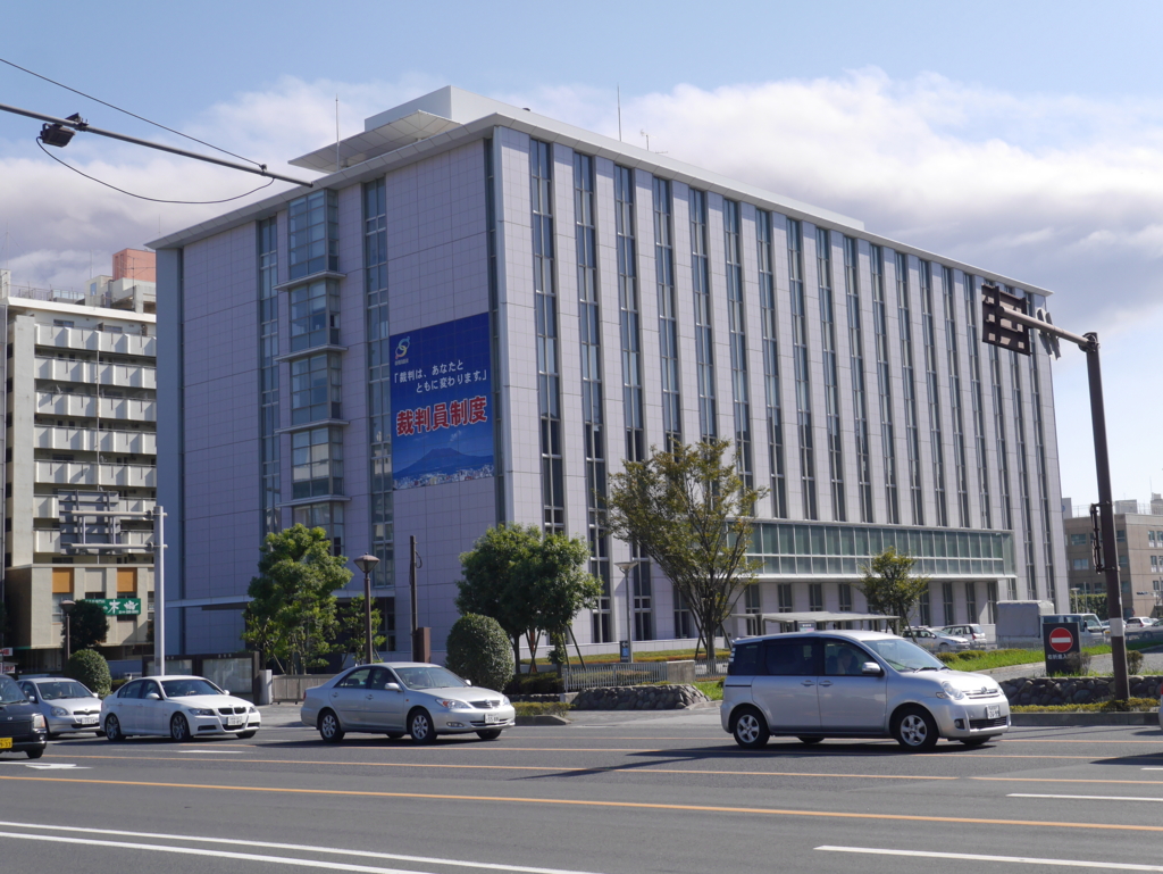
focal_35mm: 44
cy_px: 437
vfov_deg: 32.9
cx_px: 582
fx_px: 1479
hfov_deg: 42.9
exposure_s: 1/320
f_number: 8
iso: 160
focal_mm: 22
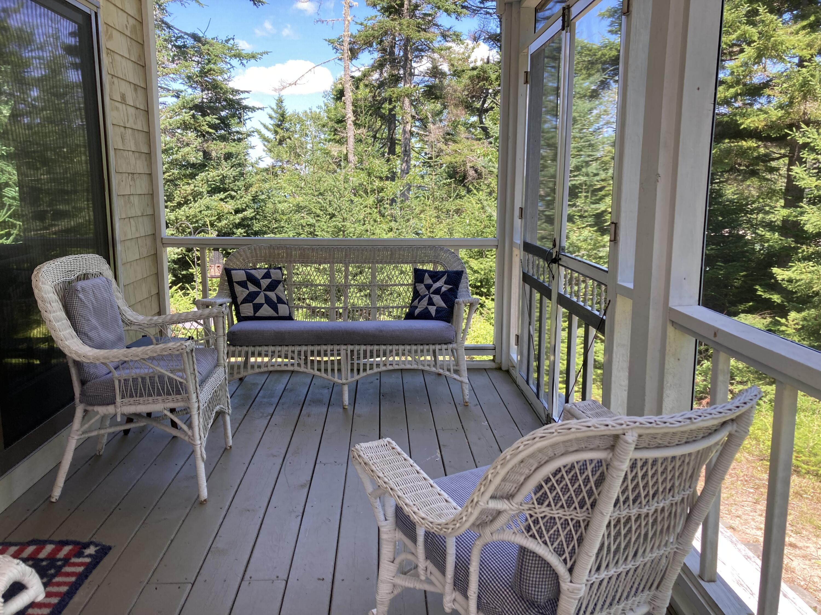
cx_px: 410
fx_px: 664
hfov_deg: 63.4
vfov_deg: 49.7
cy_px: 308
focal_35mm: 28
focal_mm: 3.99
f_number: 1.8
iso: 25
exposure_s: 1/121
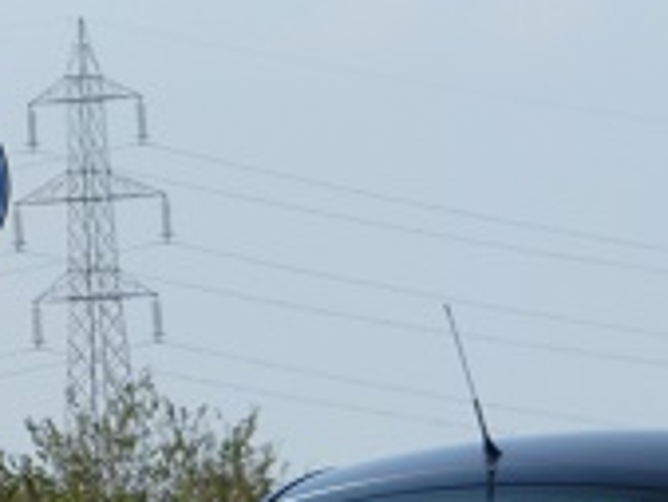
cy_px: 599
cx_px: 494
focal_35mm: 633
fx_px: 12224
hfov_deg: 3.1
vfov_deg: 2.4
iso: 100
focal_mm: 38.2
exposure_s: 1/500
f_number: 5.6
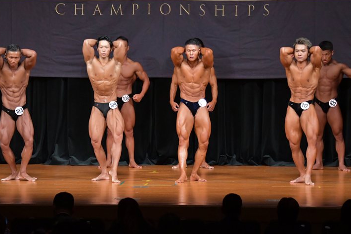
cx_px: 169
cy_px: 107
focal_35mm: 204
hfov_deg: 10.1
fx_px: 1988
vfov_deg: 6.7
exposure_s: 1/400
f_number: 5.6
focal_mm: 125
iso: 5000
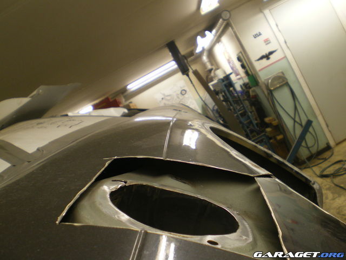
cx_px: 173
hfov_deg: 49.0
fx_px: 380
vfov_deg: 37.7
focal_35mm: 38
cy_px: 130
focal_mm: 6.3
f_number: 3.1
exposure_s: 1/30
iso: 125
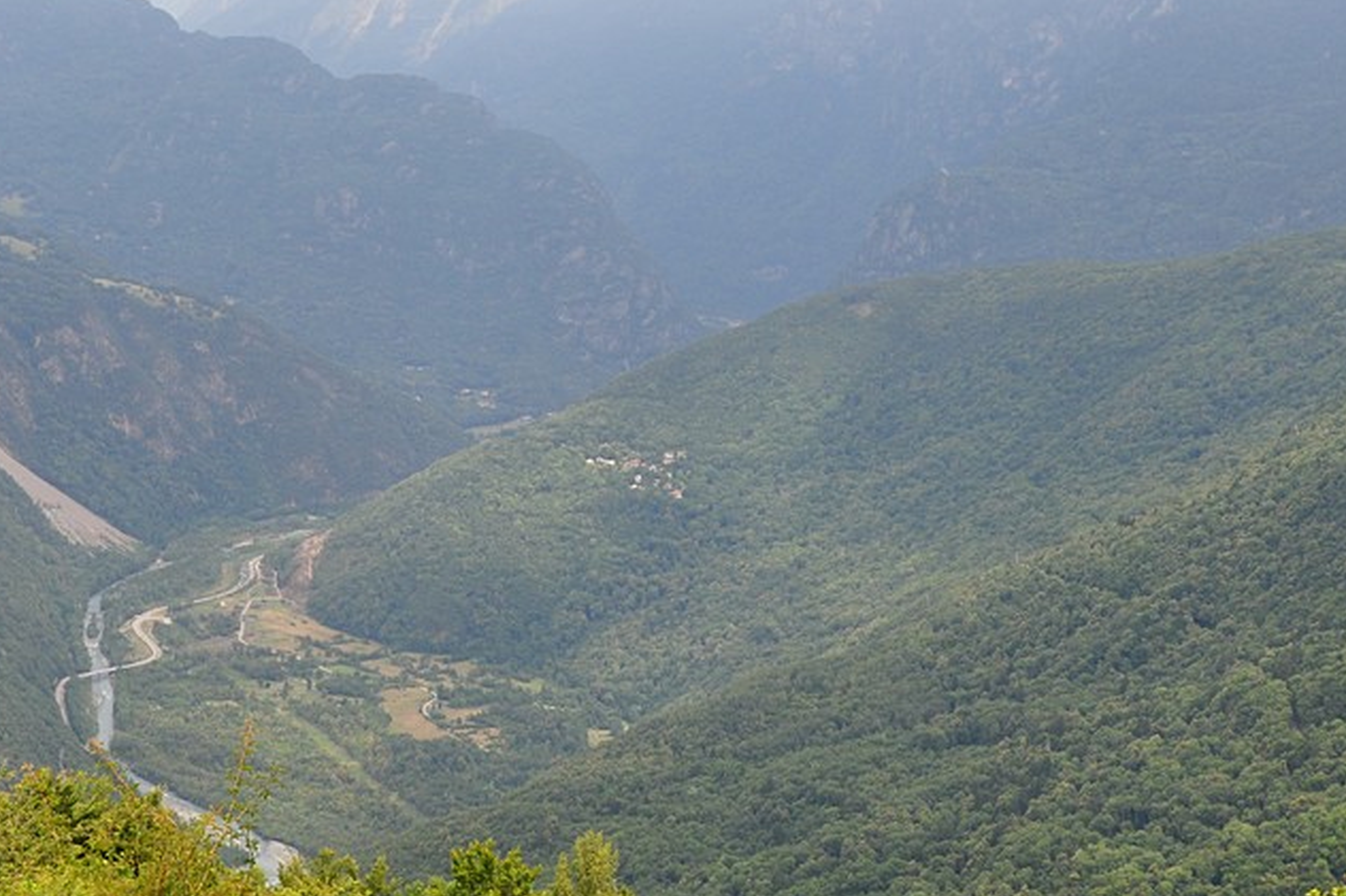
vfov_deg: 18.4
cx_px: 500
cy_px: 282
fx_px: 2766
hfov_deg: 27.3
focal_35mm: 74
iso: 220
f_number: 10
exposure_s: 1/250
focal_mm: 26
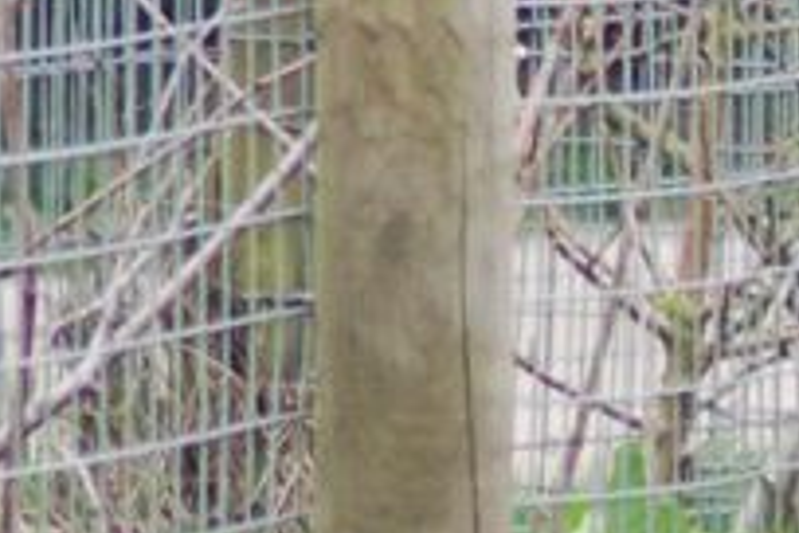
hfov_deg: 1.2
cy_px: 425
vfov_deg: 0.8
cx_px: 1240
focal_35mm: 1786
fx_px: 39636
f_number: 4.8
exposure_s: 1/500
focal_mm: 190
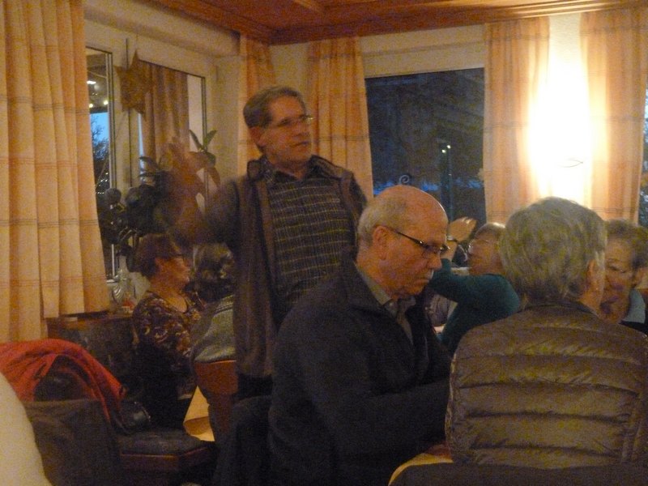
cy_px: 243
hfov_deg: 30.7
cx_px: 324
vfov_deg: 23.3
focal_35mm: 63
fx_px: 1179
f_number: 4
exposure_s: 1/8
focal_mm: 10.3
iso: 1250
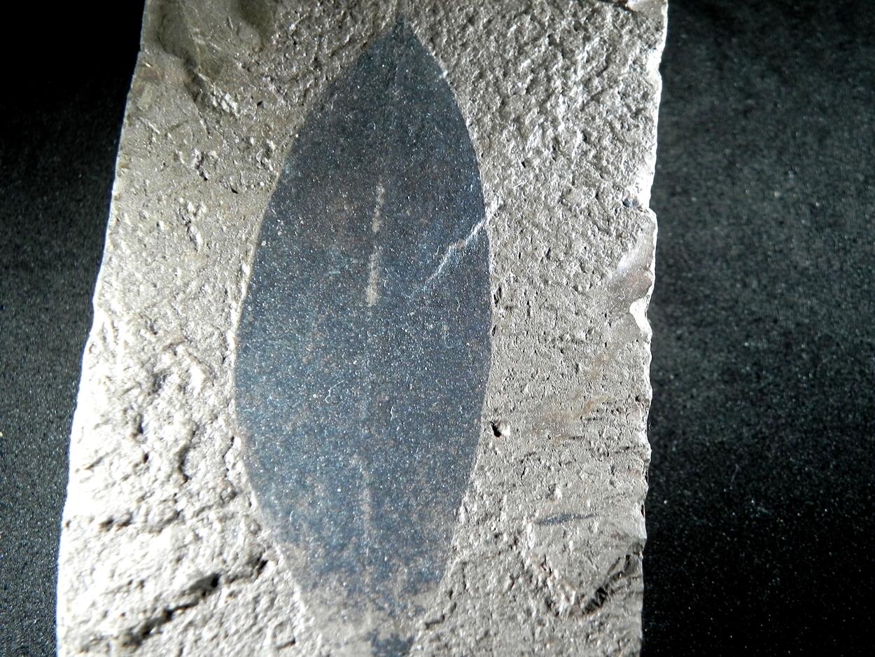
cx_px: 438
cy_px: 328
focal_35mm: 46
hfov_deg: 41.2
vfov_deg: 31.5
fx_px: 1163
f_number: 3.2
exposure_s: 1/43
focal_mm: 8.2
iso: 160
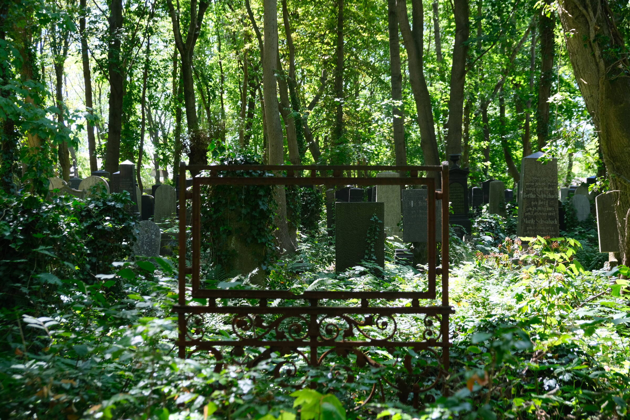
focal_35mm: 49
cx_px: 315
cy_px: 210
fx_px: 857
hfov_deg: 40.3
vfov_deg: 27.5
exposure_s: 1/75
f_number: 4.5
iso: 320
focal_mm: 32.9
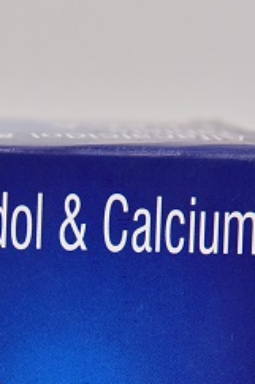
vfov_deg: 7.9
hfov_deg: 5.3
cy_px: 273
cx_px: 25
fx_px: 2777
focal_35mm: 261
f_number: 5
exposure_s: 1/200
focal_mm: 120
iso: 1600
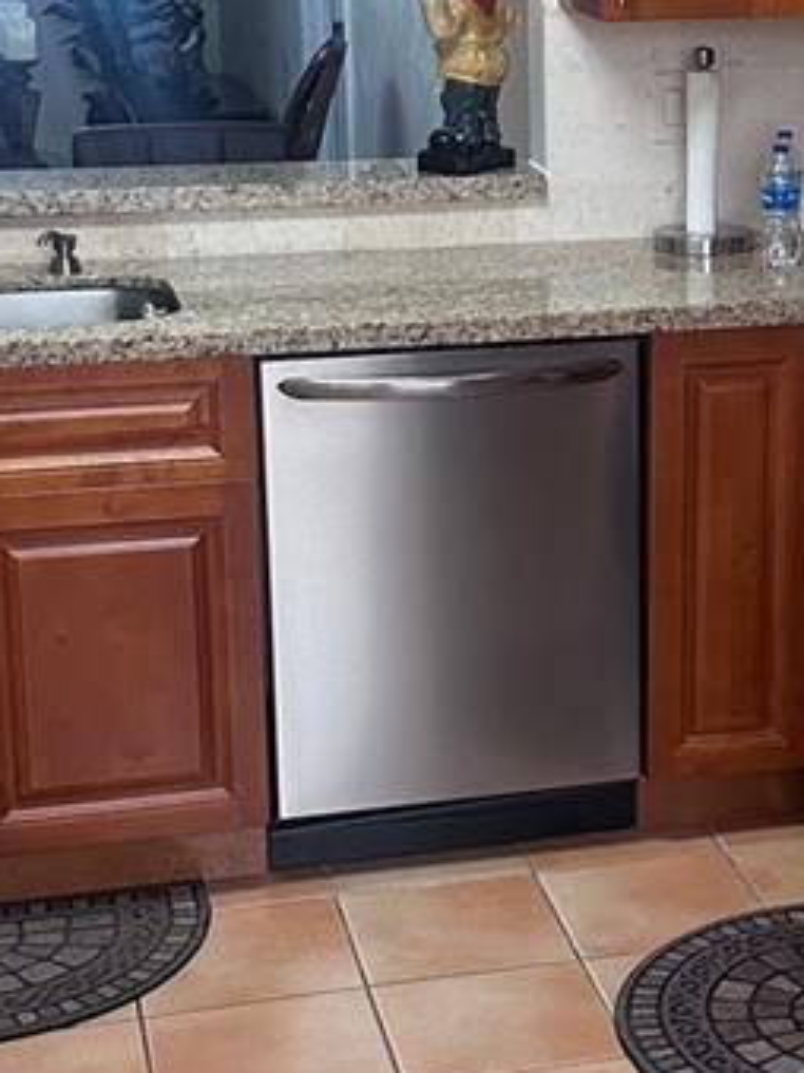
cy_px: 453
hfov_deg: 17.1
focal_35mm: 85
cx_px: 738
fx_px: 2634
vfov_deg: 23.0
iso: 200
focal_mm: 6.86
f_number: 1.78
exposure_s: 1/120
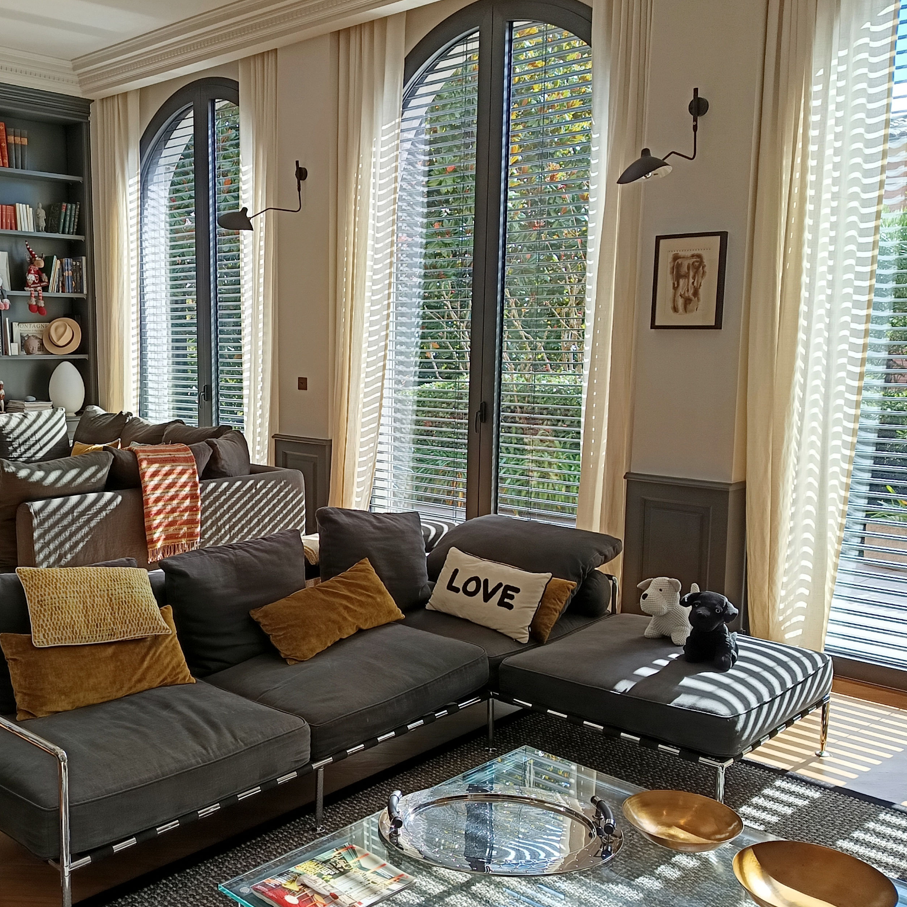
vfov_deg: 48.4
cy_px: 467
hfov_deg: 48.1
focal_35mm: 34
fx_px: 1008
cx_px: 354
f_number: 1.7
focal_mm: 5.31
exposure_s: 1/50
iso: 85
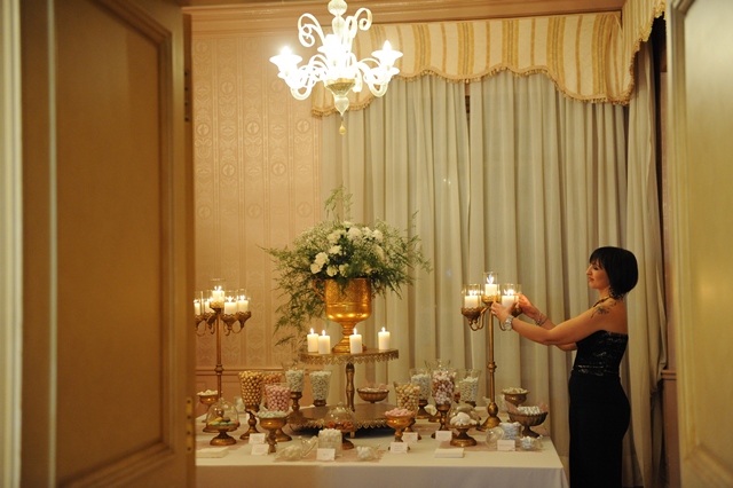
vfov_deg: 28.0
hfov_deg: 41.1
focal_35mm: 48
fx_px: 977
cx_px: 366
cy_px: 244
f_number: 2.8
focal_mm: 48
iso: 3200
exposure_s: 1/160
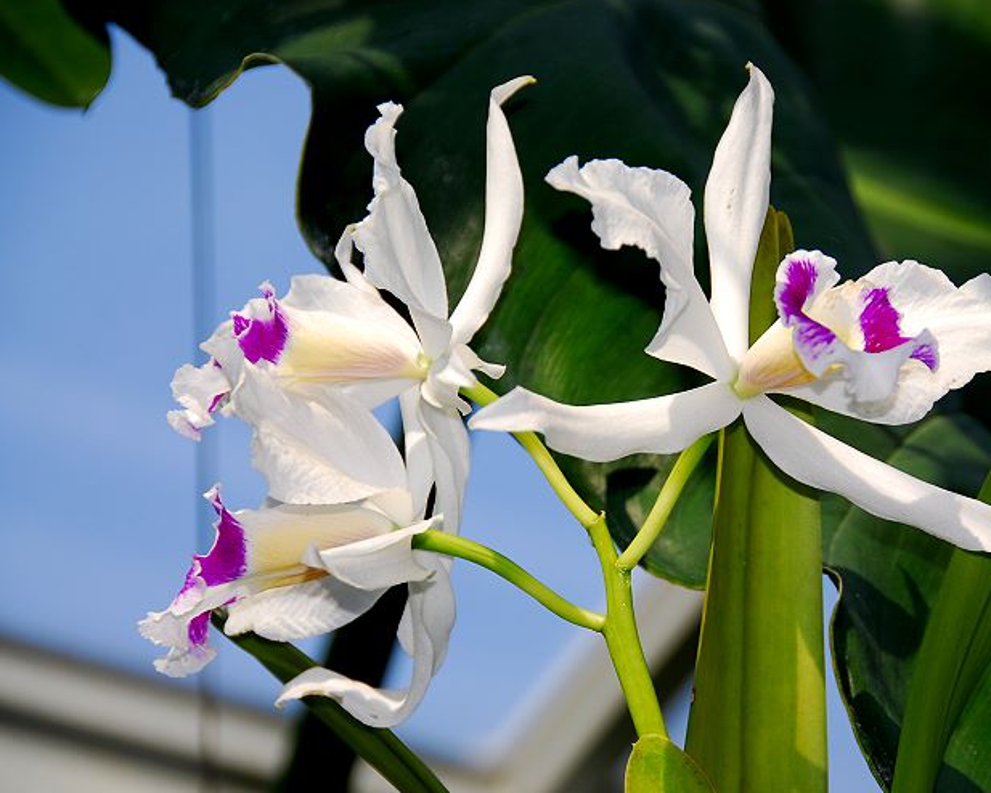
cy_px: 421
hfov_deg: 9.3
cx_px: 640
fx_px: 6103
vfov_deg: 7.4
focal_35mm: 208
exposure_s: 1/250
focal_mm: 112
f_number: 6.3
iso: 100
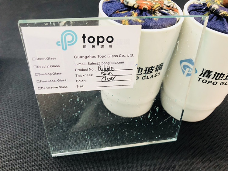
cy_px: 86
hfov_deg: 61.7
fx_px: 191
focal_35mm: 29
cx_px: 114
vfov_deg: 48.2
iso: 100
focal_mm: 3.99
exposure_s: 1/17
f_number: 1.8
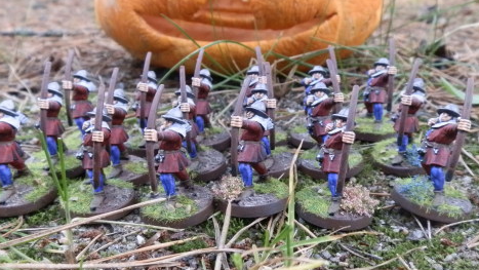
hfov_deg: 56.6
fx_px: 445
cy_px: 137
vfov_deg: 33.7
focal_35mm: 35
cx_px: 234
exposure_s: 1/160
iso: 400
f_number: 3.1
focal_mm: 5
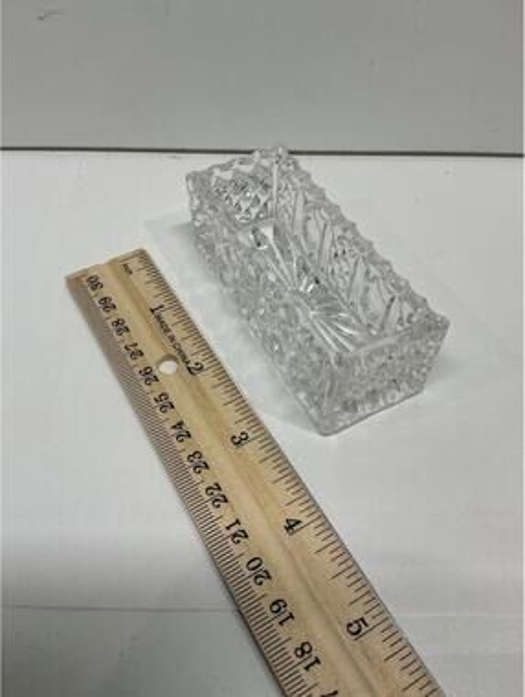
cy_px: 348
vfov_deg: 61.6
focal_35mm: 29
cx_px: 262
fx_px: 585
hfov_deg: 48.3
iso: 50
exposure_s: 1/120
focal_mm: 3
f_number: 1.8
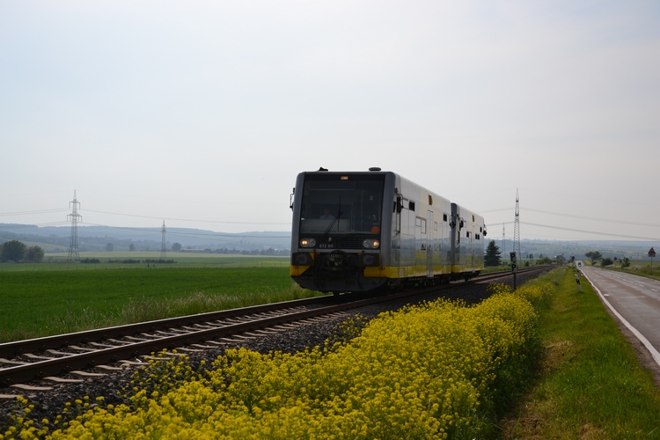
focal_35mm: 60
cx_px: 330
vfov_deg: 22.6
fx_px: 1100
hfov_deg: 33.4
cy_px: 220
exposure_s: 1/1600
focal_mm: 40
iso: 200
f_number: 6.3
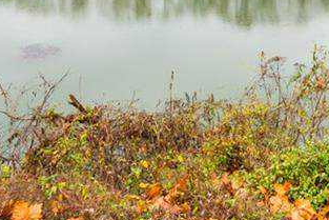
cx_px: 247
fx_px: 448
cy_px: -89
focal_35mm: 49
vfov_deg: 23.3
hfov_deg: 39.2
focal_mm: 10
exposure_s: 1/200
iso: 100
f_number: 6.3
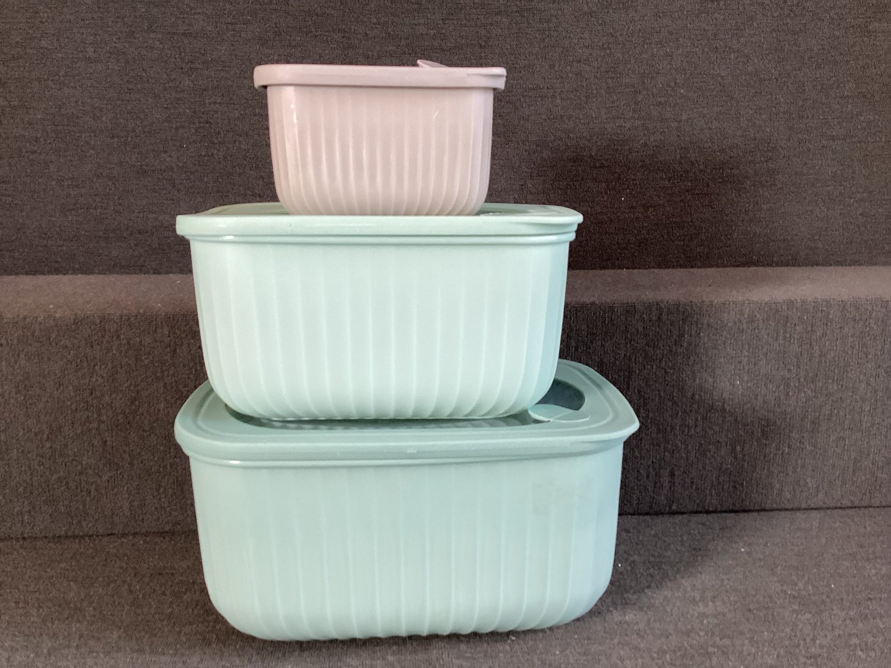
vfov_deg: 45.4
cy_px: 334
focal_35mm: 31
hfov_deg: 58.3
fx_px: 798
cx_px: 446
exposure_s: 1/50
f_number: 2.4
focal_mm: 3.3
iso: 160
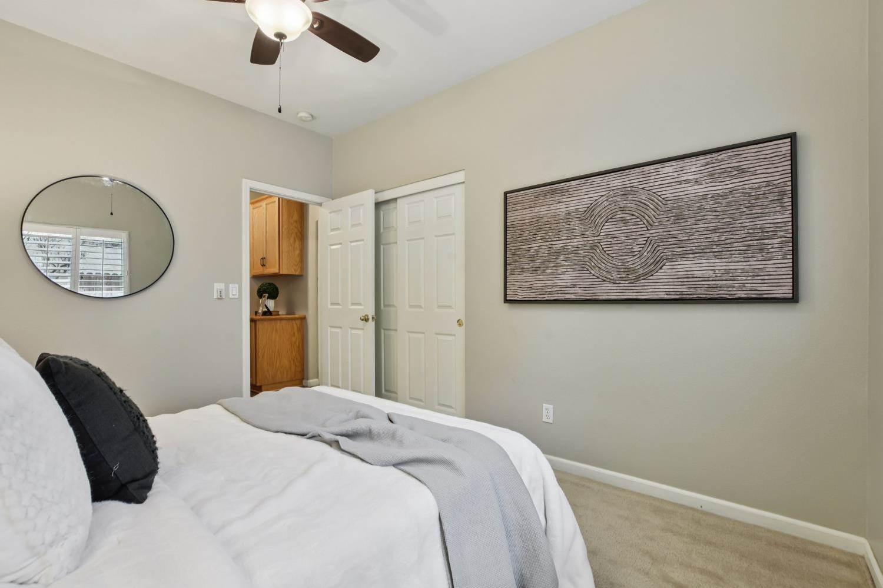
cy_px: 294
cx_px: 442
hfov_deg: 100.4
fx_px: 368
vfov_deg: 77.3
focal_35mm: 15
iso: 100
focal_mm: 10
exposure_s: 1/1.25
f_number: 8
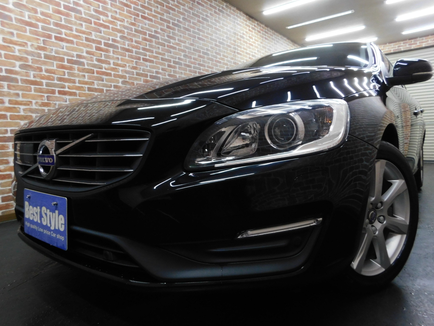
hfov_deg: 73.9
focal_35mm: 23
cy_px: 163
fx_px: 288
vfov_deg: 58.9
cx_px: 217
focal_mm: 4
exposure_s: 1/30
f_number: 3
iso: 250
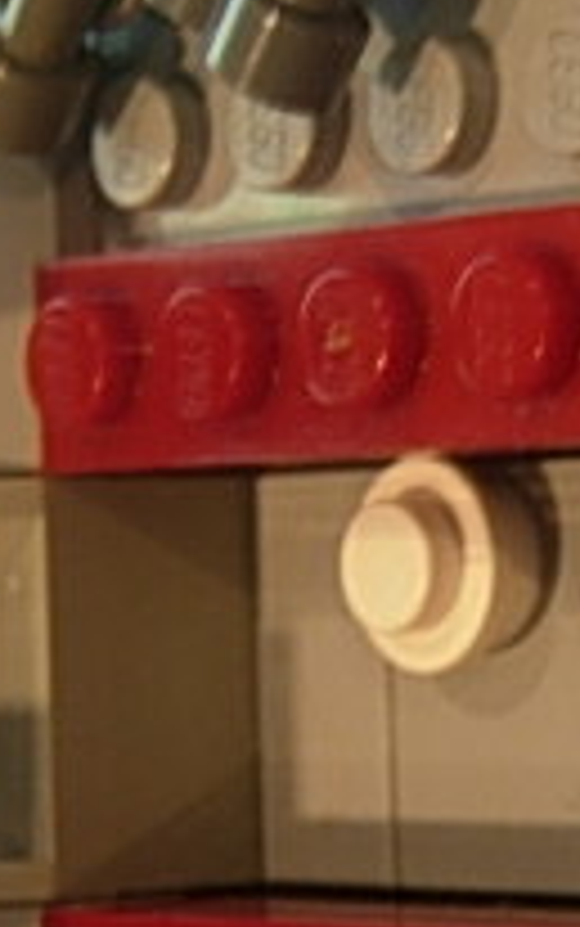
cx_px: 944
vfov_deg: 11.0
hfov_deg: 6.8
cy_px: 612
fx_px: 4799
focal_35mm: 190
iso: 50
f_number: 2.7
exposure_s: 1/5.3
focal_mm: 7.5
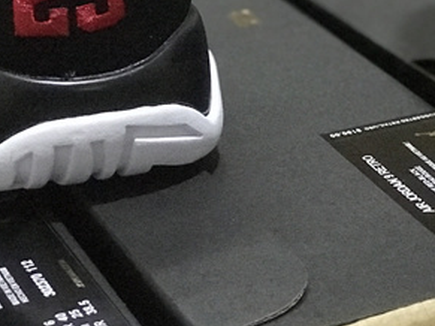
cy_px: -70
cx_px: 318
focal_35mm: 145
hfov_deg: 13.6
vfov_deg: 10.1
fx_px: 1821
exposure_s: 1/50
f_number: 2.8
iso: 1250
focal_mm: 6.6
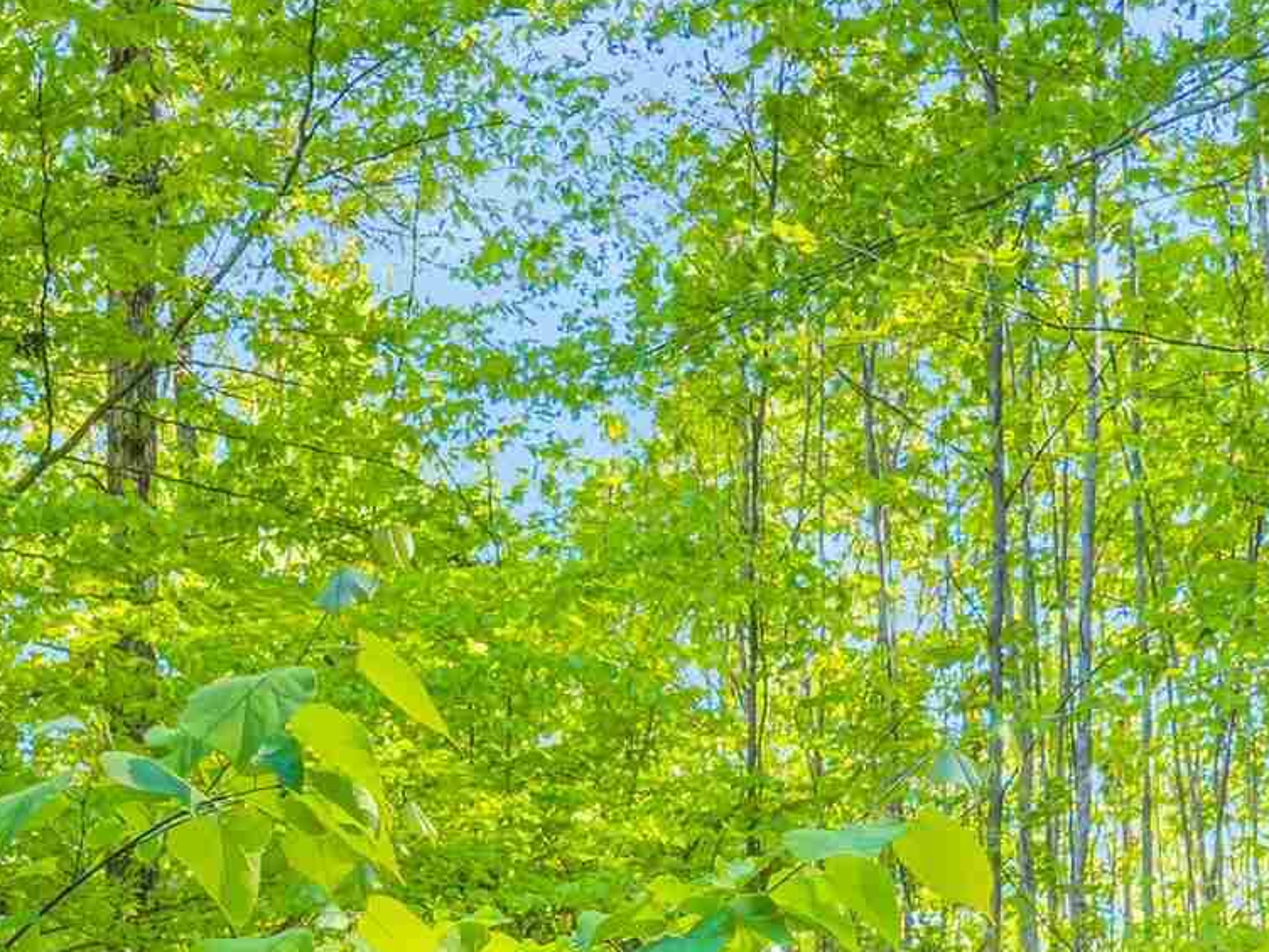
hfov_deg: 20.0
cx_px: 501
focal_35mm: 98
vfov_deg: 13.3
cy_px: 1803
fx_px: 3593
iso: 64
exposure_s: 1/160
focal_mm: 6.76
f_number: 1.8
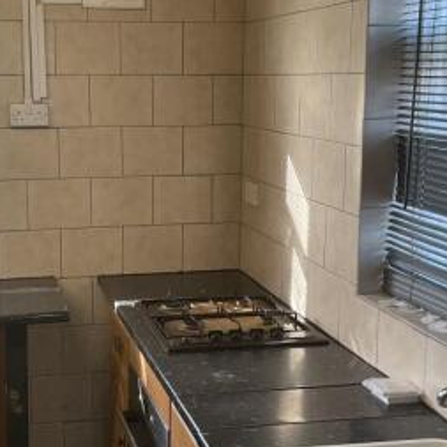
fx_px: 862
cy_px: 229
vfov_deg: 29.1
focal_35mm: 59
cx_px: 158
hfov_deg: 28.9
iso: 40
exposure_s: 1/50
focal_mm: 3
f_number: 1.8
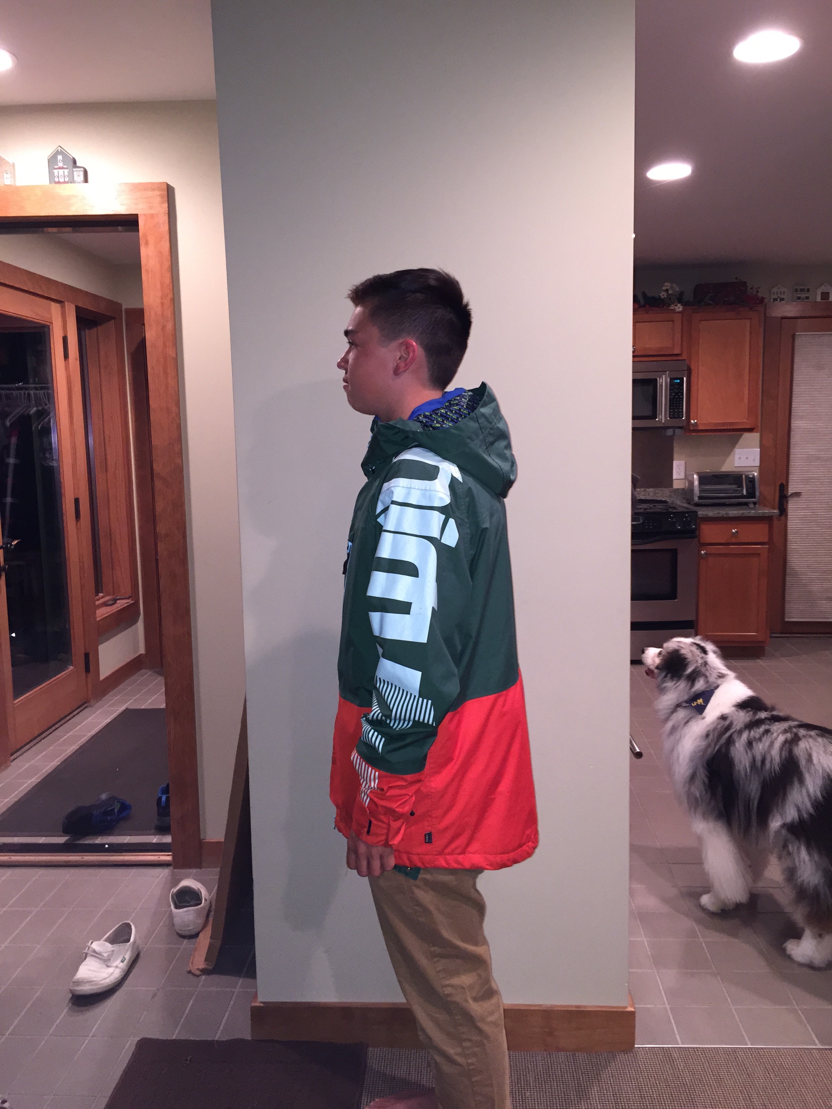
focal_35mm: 29
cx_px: 416
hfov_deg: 48.2
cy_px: 554
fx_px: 929
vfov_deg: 61.7
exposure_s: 1/20
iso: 125
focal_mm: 4.15
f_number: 2.2
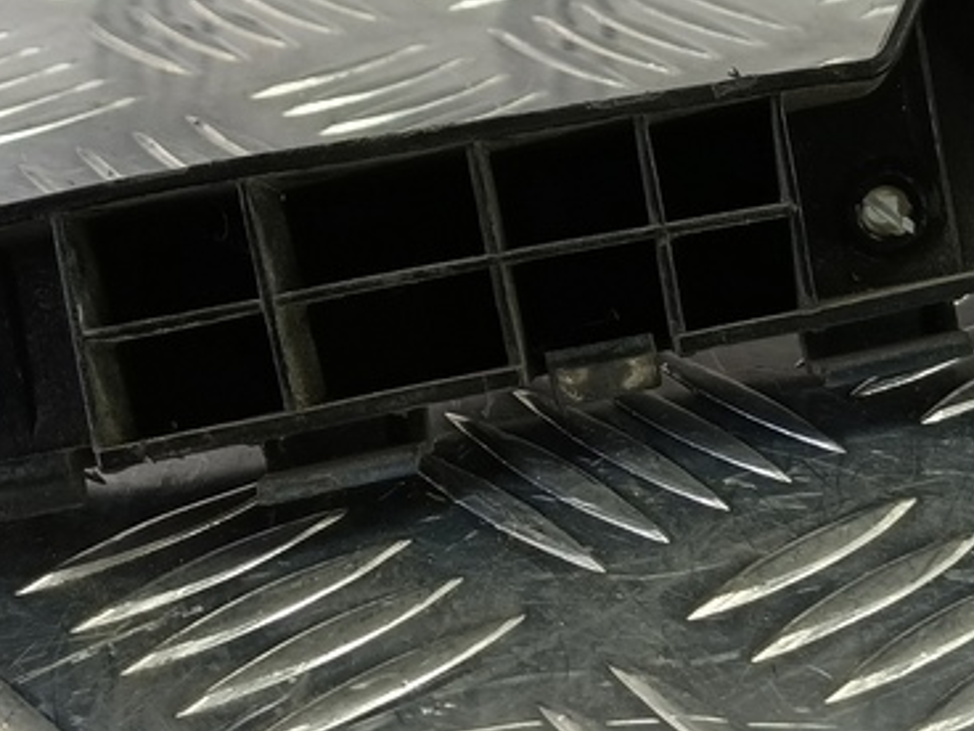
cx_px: 561
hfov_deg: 30.2
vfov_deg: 22.9
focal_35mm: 64
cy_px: 286
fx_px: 1801
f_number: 1.6
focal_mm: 4.11
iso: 128
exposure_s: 1/50
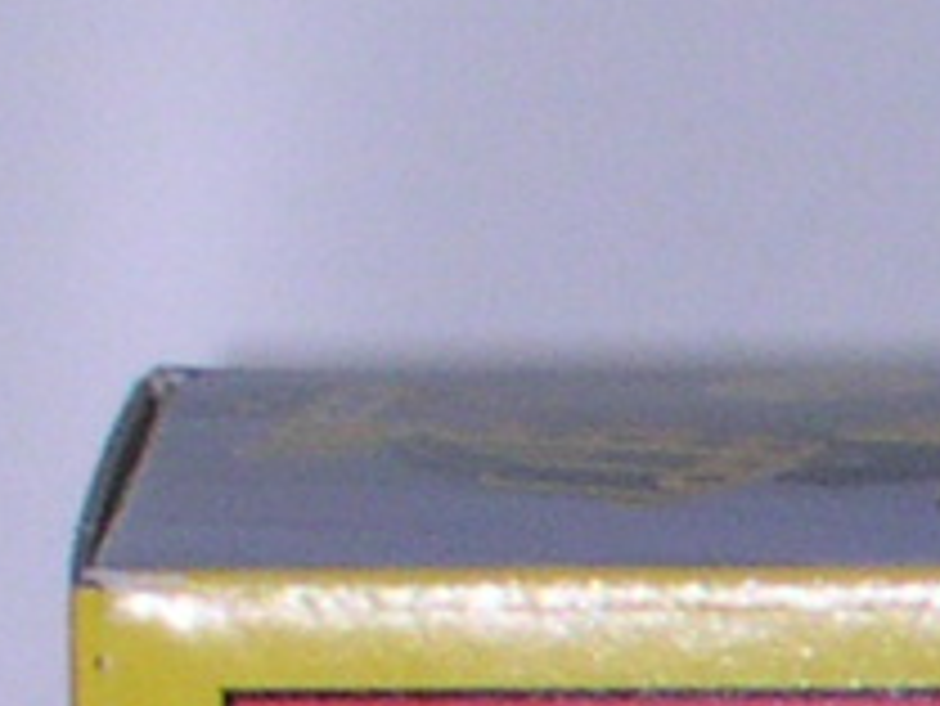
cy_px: 2401
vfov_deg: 1.7
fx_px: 23041
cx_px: 3040
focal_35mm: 848
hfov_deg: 2.3
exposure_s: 1/60
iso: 100
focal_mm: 16.8
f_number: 4.8
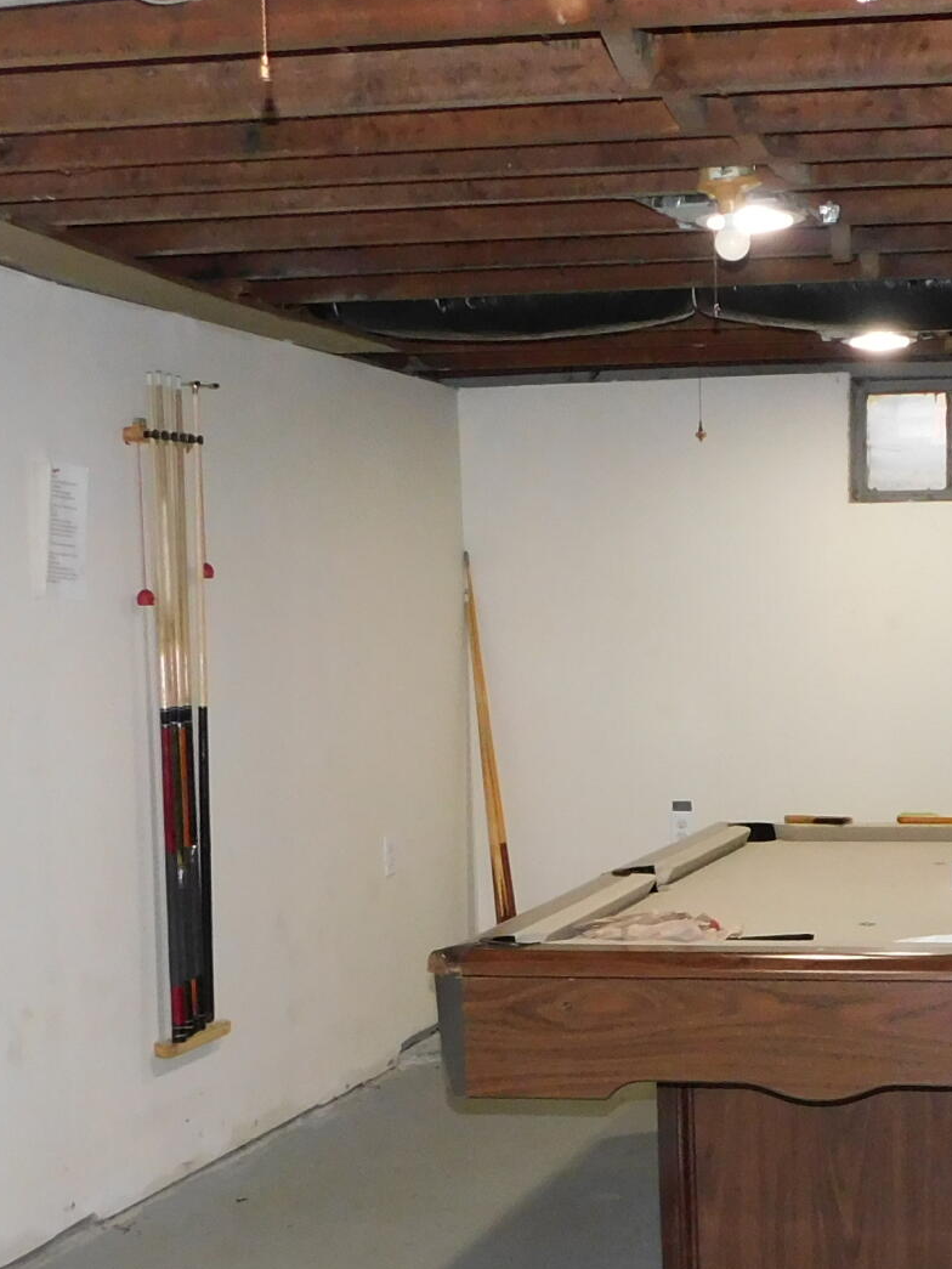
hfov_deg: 21.8
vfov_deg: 28.9
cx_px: 818
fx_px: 2420
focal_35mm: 66
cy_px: 950
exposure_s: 1/30
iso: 320
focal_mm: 4
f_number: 3
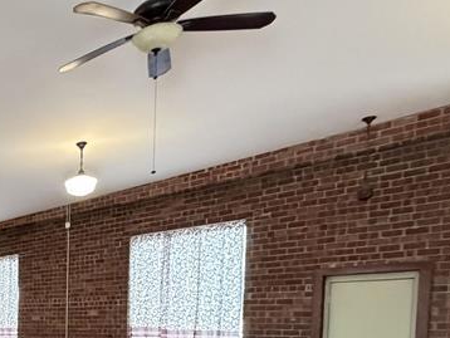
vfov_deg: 32.3
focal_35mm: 40
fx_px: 520
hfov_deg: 36.0
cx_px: -96
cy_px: 359
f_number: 2.2
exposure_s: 1/60
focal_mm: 2.22
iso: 1250
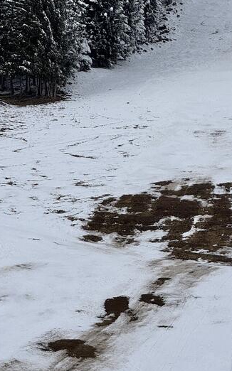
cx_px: 267
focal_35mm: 161
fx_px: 1630
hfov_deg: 8.1
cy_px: 143
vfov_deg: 13.0
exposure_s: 1/1449
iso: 25
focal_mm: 9
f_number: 2.8
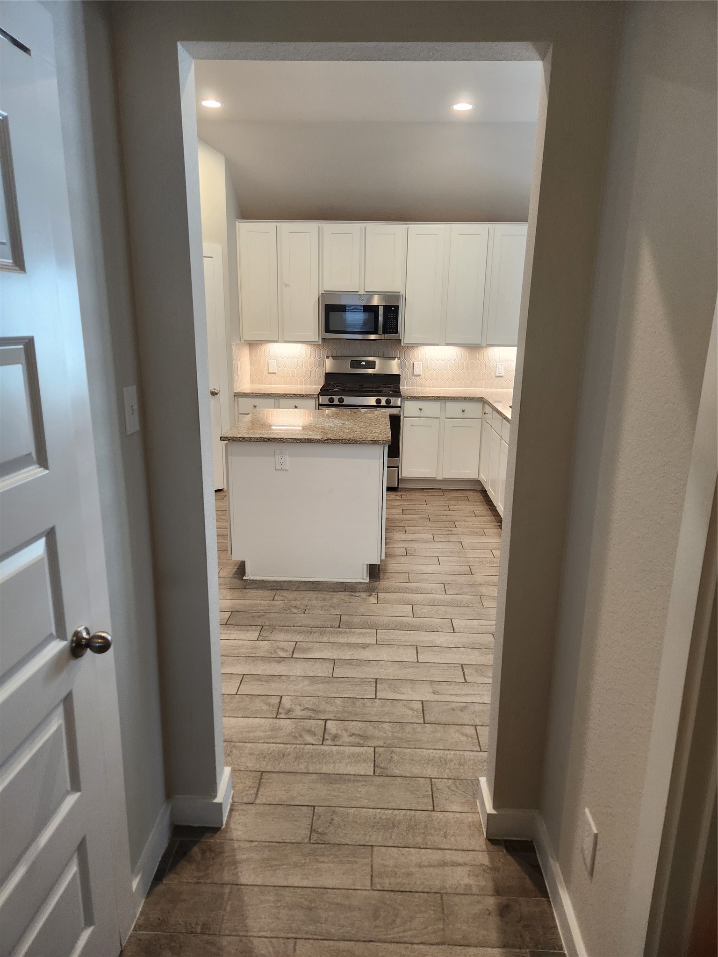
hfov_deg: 58.9
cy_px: 478
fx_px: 636
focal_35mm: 23
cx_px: 359
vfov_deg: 73.9
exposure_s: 1/120
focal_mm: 5.4
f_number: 1.8
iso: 200
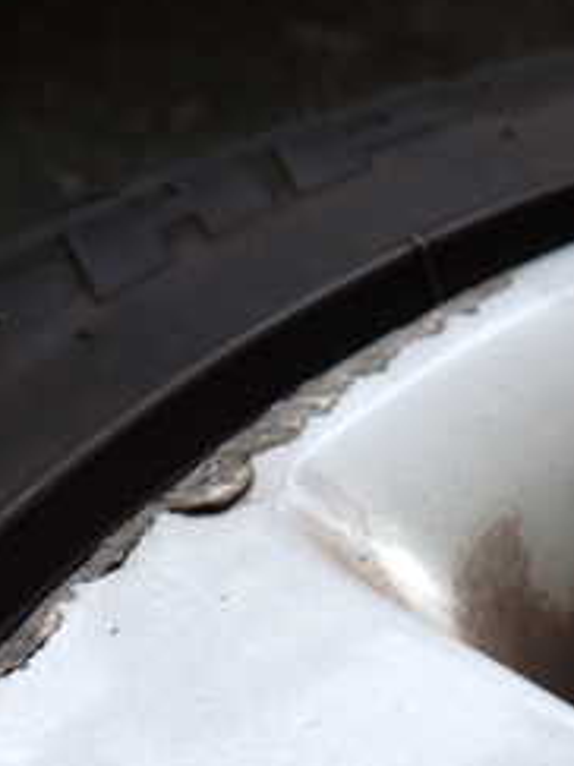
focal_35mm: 74
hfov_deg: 19.9
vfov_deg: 26.0
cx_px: 259
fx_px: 1638
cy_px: 564
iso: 100
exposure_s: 1/160
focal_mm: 5.4
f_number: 2.3
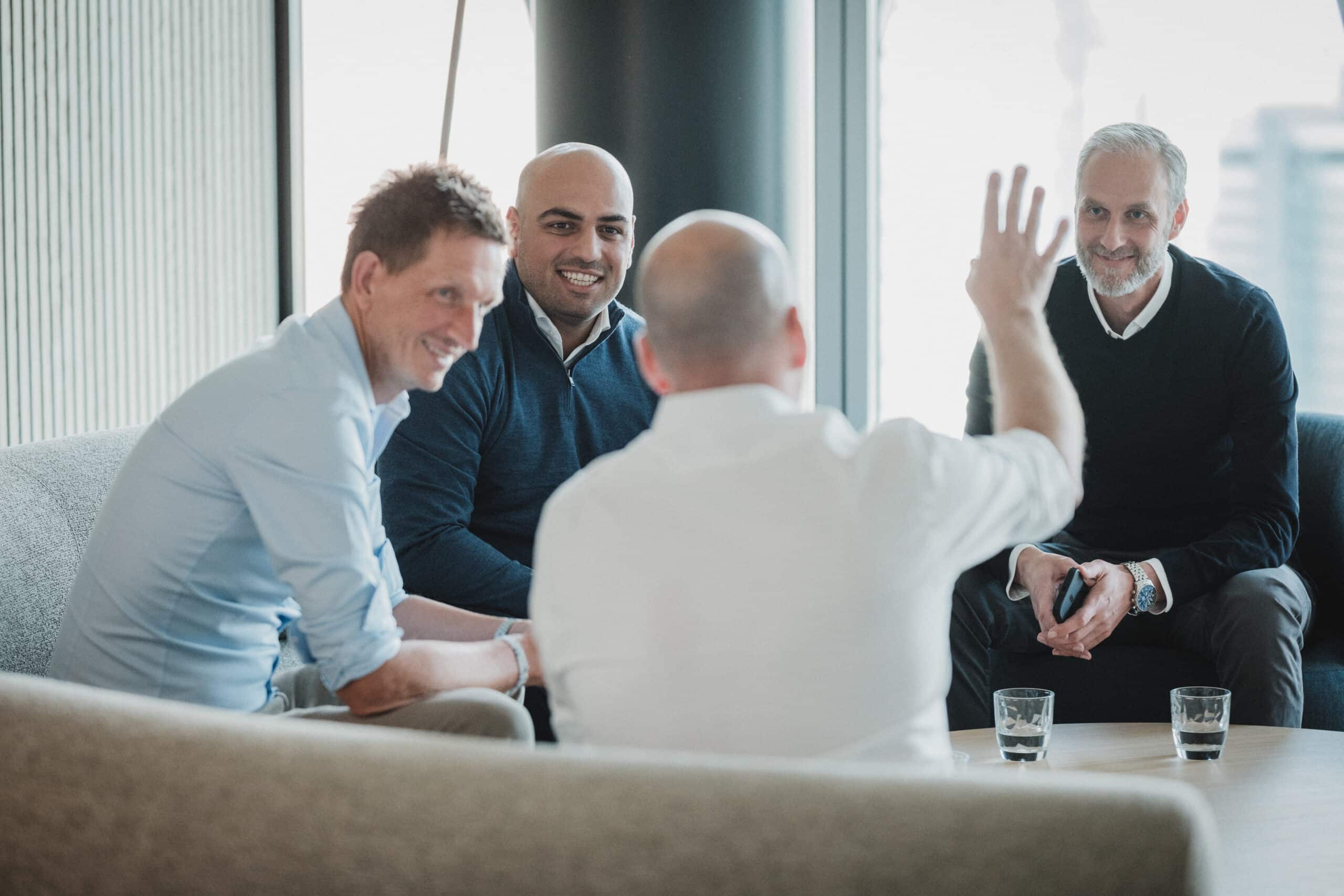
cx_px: 672
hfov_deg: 18.1
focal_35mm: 113
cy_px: 448
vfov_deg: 12.1
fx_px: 4219
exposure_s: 1/180
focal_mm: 75
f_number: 1.8
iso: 1000
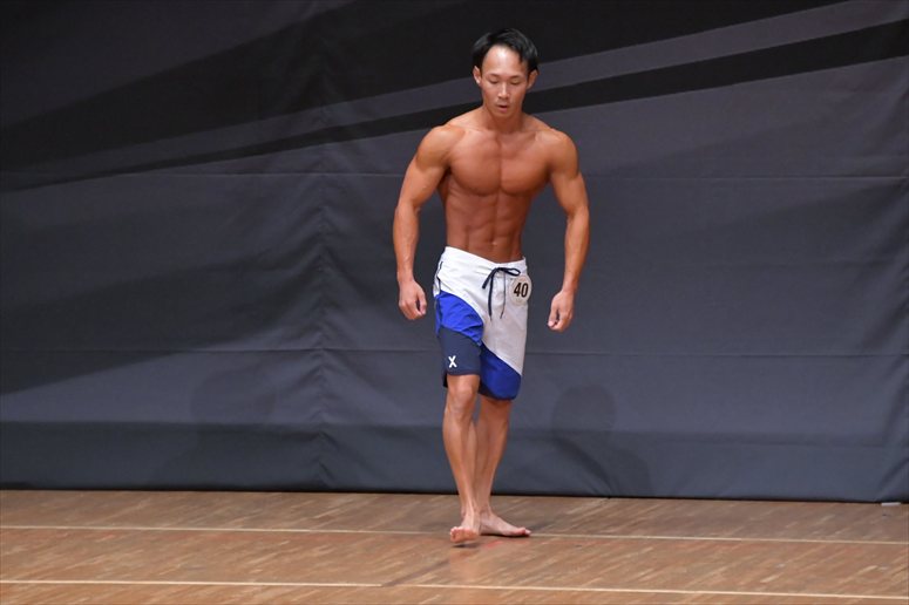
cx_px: 454
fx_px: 8707
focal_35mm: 345
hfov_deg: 6.0
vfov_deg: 4.0
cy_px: 302
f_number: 5.6
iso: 6400
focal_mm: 230
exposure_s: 1/400
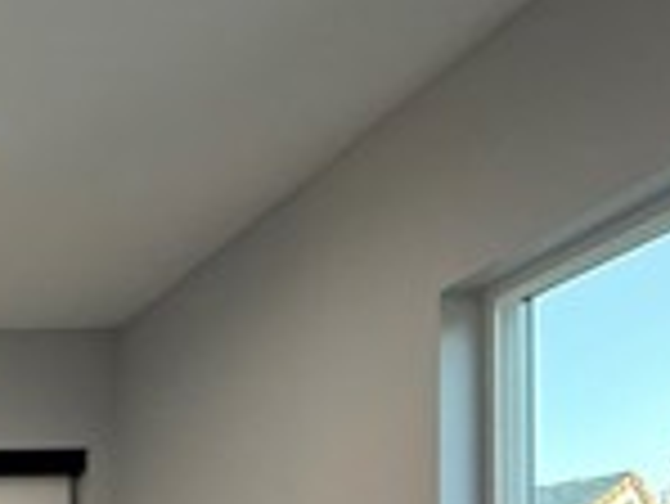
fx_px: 1162
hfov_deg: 22.0
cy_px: 747
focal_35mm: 60
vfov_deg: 20.9
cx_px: -495
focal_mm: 2.22
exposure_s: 1/120
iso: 320
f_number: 2.2
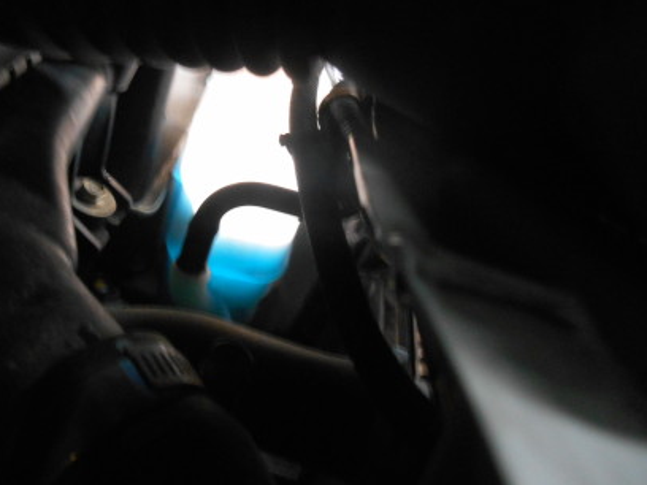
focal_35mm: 34
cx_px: 234
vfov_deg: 41.7
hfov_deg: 53.2
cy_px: 208
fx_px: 635
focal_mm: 4.7
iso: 400
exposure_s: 1/8
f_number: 3.4
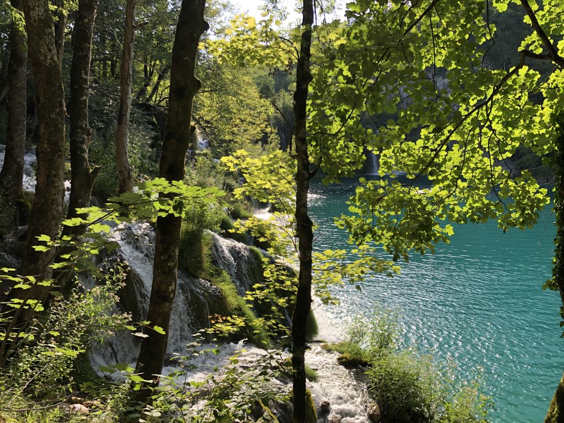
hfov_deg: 63.4
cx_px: 282
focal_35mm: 28
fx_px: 456
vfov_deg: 49.7
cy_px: 212
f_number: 1.8
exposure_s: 1/517
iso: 20
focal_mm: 4
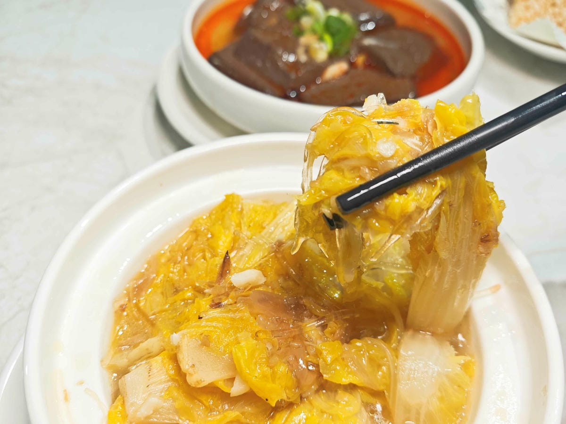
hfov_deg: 60.0
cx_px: 283
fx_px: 491
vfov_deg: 46.8
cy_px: 212
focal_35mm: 30
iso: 160
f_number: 2.8
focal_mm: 8.72
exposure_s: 1/120
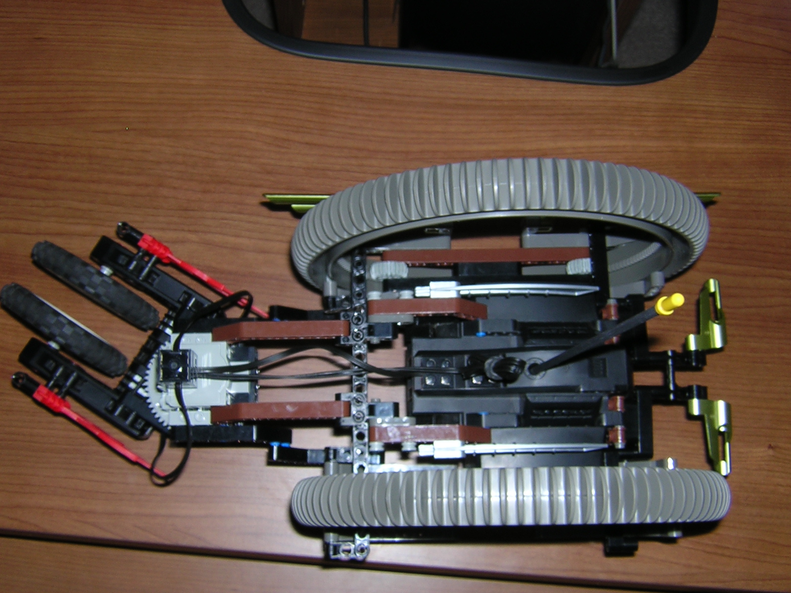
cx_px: 396
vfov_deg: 33.6
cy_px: 296
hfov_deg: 43.9
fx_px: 983
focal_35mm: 43
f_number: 5.6
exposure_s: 1/60.1
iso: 100
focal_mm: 5.6
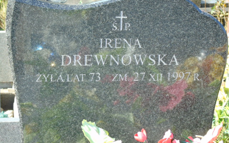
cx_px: 115
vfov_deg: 9.9
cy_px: 74
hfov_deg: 15.8
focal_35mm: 132
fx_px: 824
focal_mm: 22
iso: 80
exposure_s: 1/80
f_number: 4.6
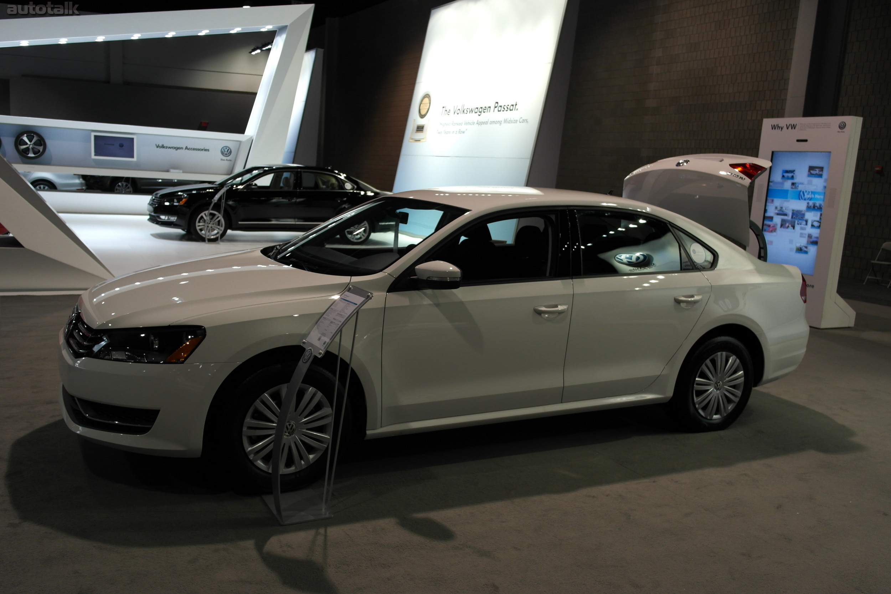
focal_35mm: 30
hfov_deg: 61.9
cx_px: 446
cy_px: 297
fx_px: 742
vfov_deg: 43.6
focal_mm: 20
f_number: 3.5
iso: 200
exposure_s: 1/80
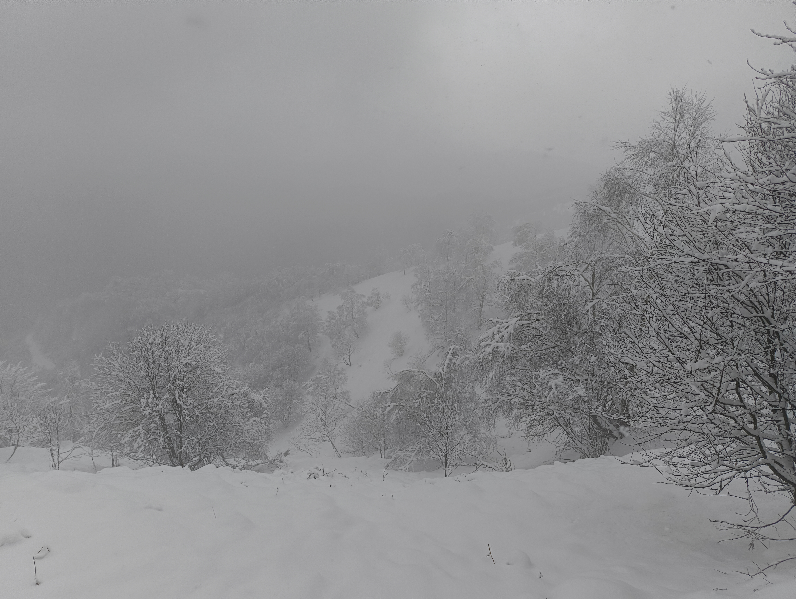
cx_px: 398
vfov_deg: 56.9
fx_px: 553
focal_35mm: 24
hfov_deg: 71.5
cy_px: 300
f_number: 1.87
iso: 101
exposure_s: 1/1894
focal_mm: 5.56
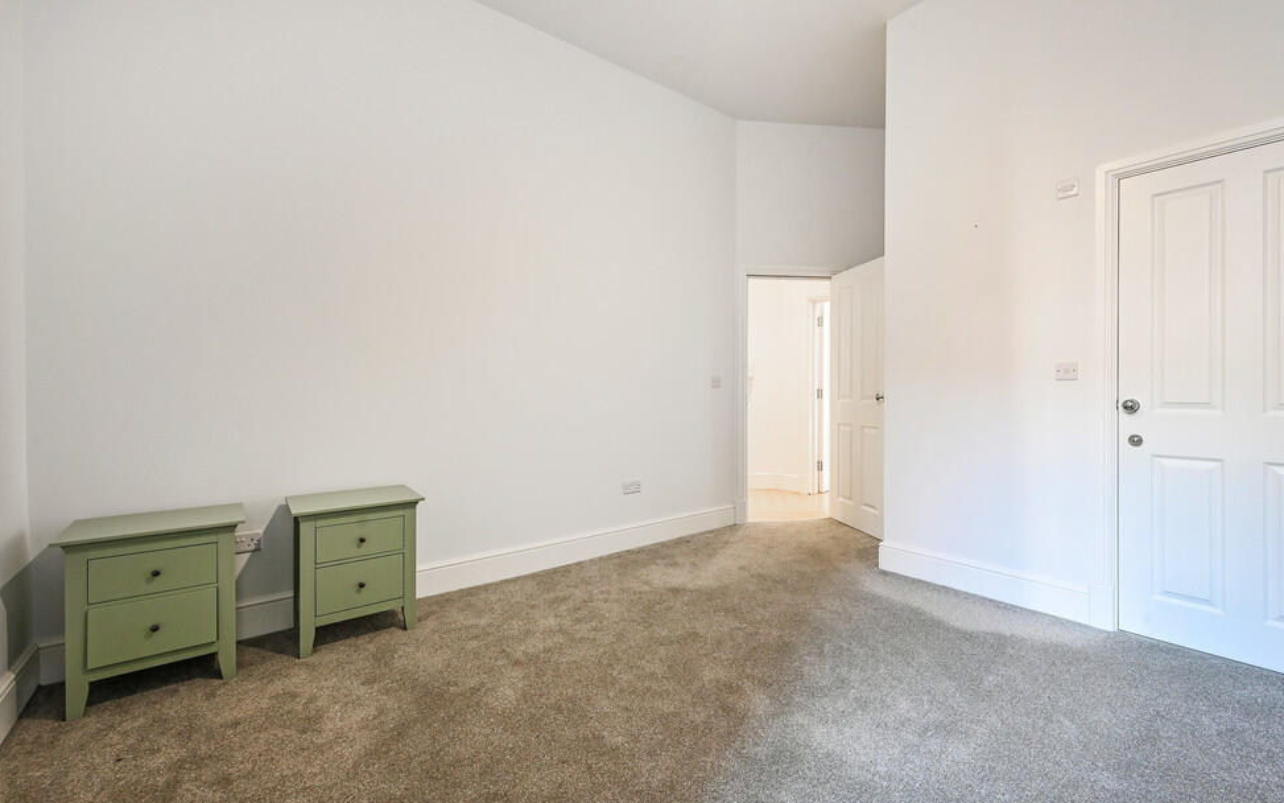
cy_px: 396
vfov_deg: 74.8
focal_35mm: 15
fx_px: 525
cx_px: 672
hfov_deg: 101.4
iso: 400
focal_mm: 14
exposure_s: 1/3
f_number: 9
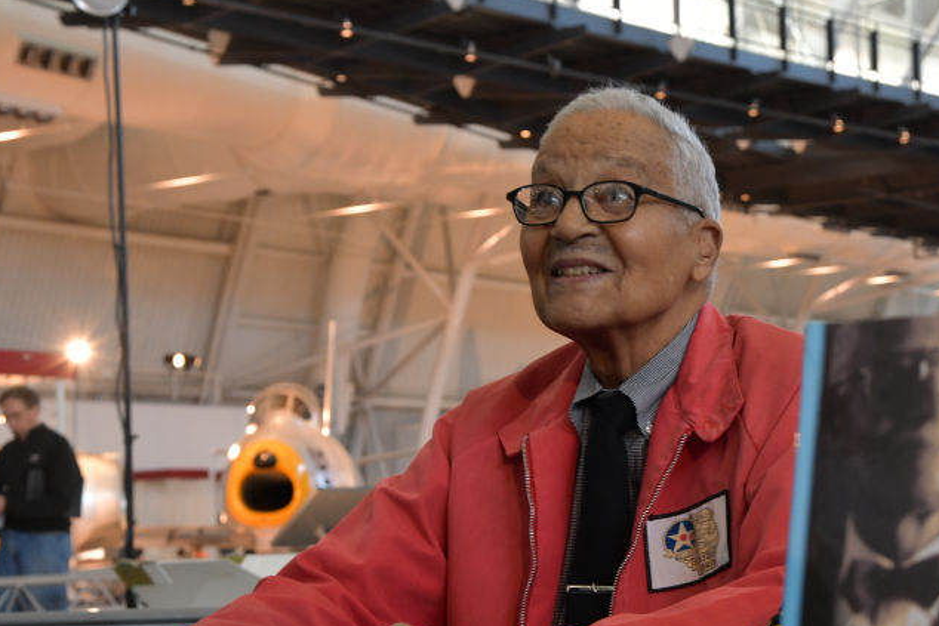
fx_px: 2191
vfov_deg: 16.2
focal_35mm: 84
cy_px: 405
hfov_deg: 24.0
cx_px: 647
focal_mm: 52
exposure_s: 1/15
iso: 1600
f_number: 7.1
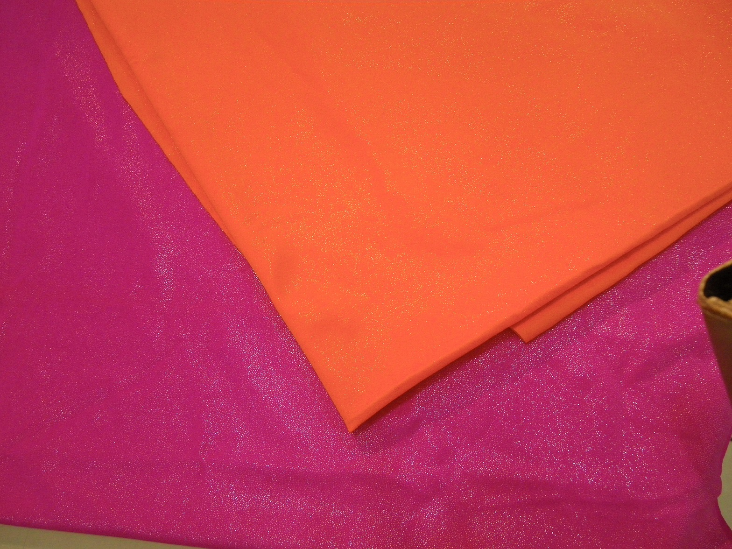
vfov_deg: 49.7
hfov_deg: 63.4
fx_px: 592
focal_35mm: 28
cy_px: 274
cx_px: 366
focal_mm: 4.9
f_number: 2.6
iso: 400
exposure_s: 1/60
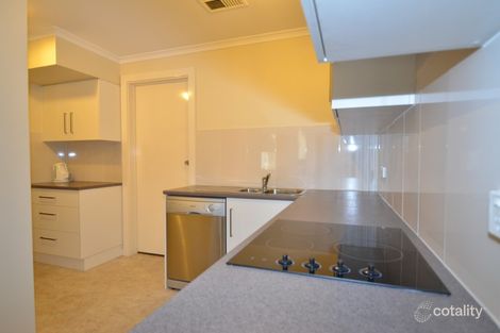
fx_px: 271
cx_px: 250
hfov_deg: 85.4
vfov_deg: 63.2
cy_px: 166
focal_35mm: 20
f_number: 4
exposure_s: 1/60
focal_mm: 13
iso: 800
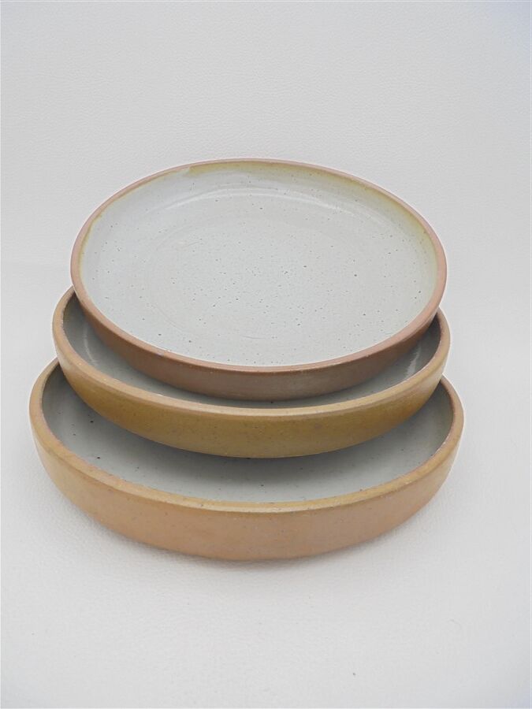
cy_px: 354
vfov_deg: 67.3
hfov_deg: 53.1
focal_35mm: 26
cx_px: 266
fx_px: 533
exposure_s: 1/30
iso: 100
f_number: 3.5
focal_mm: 4.6
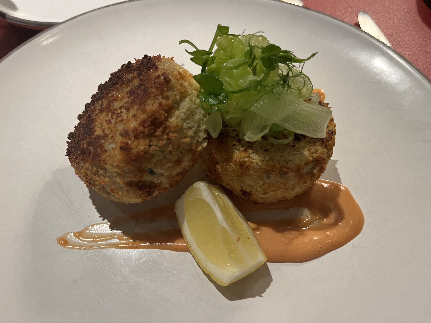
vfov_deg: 53.1
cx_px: 216
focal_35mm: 26
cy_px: 162
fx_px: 324
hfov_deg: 67.3
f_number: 1.6
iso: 400
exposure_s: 1/60
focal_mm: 5.1
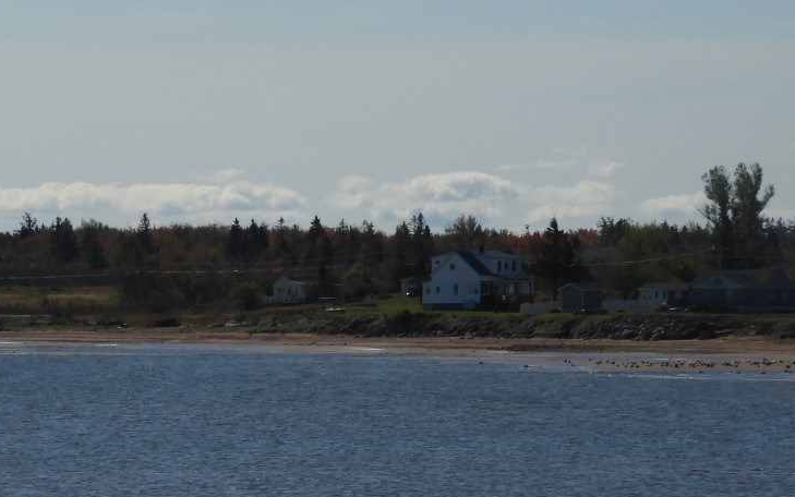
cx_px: 301
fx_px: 6805
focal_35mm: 314
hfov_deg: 6.7
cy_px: 308
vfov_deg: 4.2
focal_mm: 26.9
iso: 100
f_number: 5.2
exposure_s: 1/2000
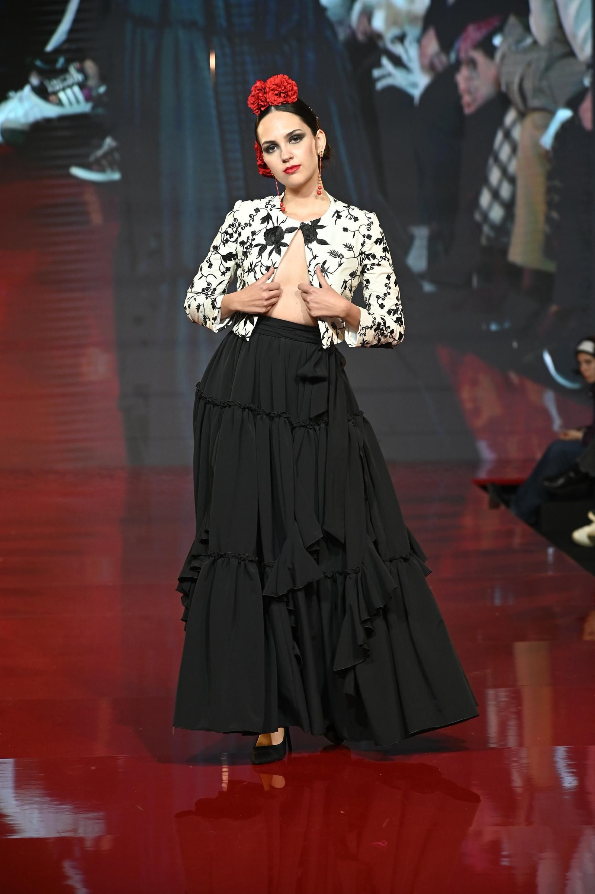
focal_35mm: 105
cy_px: 447
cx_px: 298
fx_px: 2607
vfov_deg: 19.5
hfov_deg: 13.0
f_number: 4.5
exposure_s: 1/320
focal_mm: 105
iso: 2000
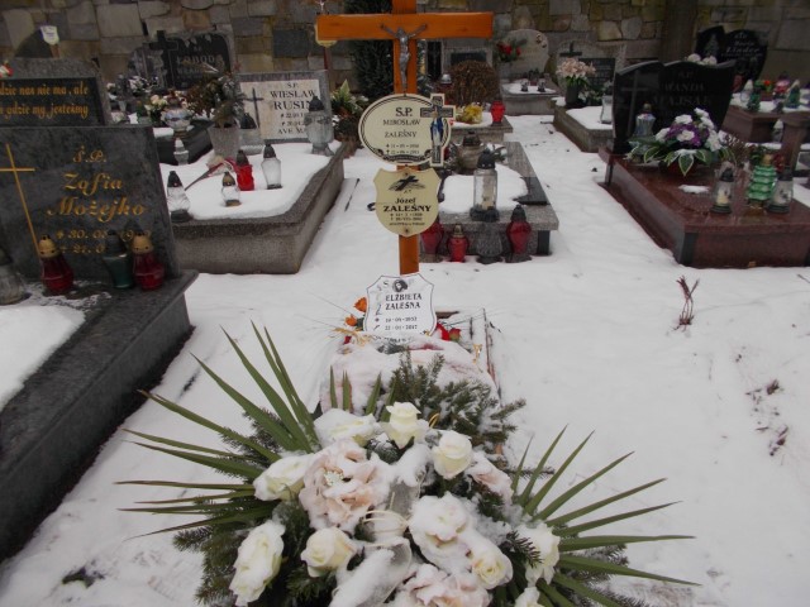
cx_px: 405
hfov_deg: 67.3
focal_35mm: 26
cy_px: 304
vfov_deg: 53.1
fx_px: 608
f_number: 8
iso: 80
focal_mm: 4.6
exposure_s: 1/100
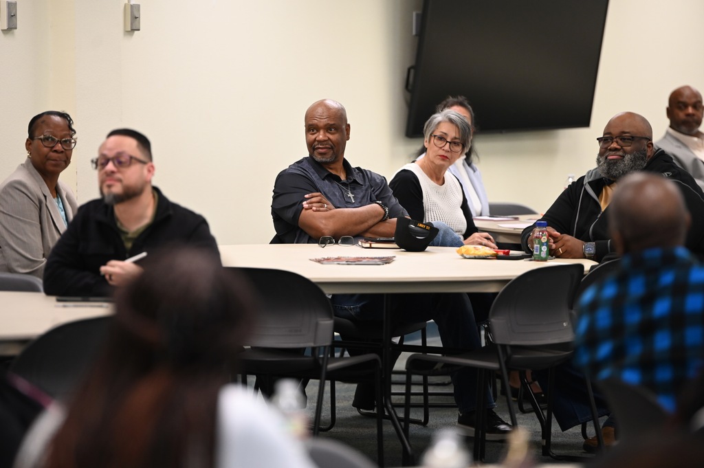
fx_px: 3908
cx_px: 352
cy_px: 234
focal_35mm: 200
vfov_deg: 6.9
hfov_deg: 10.3
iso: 2000
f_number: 2.8
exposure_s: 1/200
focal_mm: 200
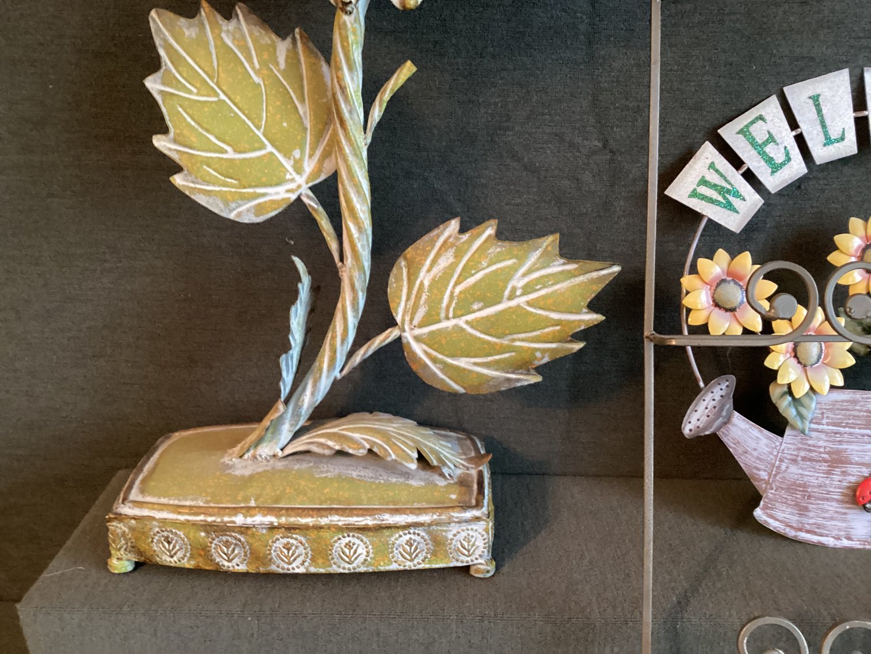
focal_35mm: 31
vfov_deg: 45.4
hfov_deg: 58.3
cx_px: 436
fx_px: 780
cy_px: 327
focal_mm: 3.3
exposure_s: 1/25
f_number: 2.4
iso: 640
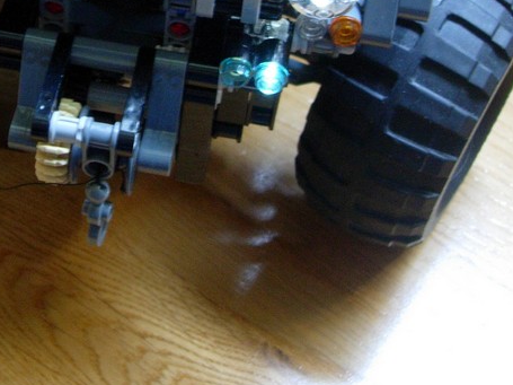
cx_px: 100
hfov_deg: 24.3
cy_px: 23
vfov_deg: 18.3
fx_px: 1170
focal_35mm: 79
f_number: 2.8
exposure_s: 1/11.9
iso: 200
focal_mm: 7.8
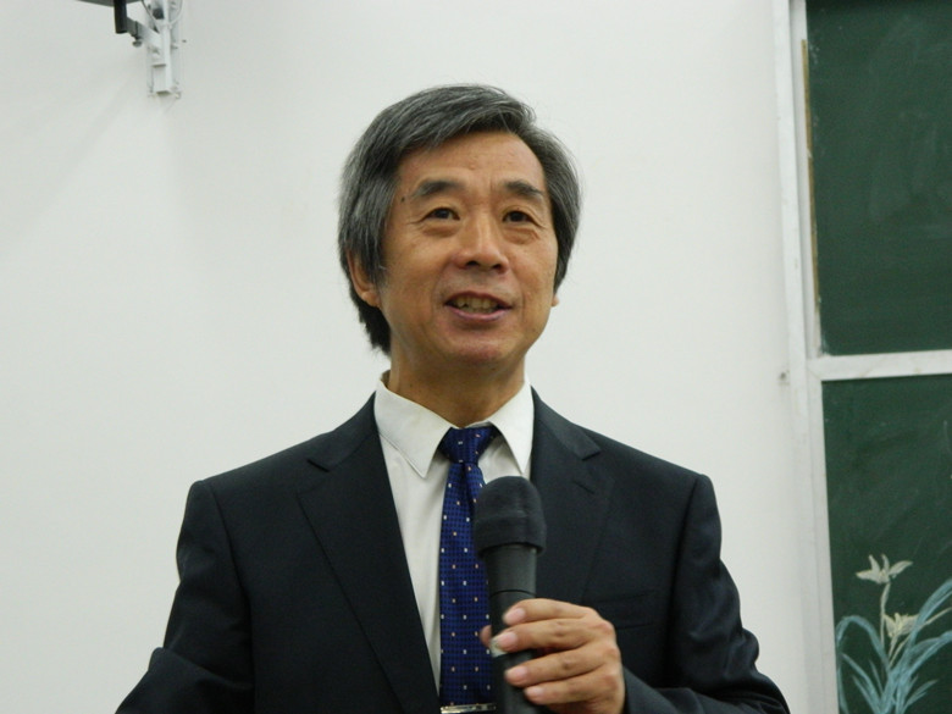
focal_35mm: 103
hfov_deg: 19.1
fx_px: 2833
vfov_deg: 14.4
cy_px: 357
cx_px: 476
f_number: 4.5
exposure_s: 1/20
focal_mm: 18.6
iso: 400
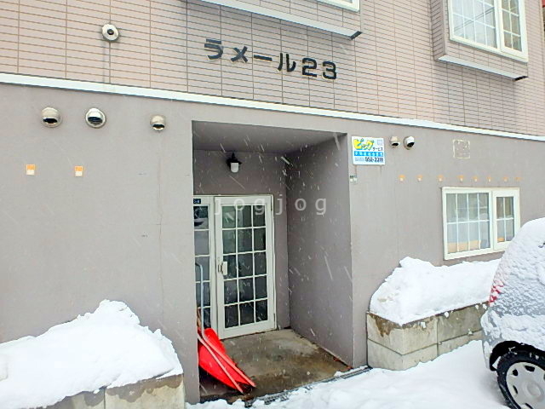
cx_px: 272
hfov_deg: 79.0
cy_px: 204
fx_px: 331
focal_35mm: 21
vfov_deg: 63.4
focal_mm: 3.7
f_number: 3.5
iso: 125
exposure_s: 1/60
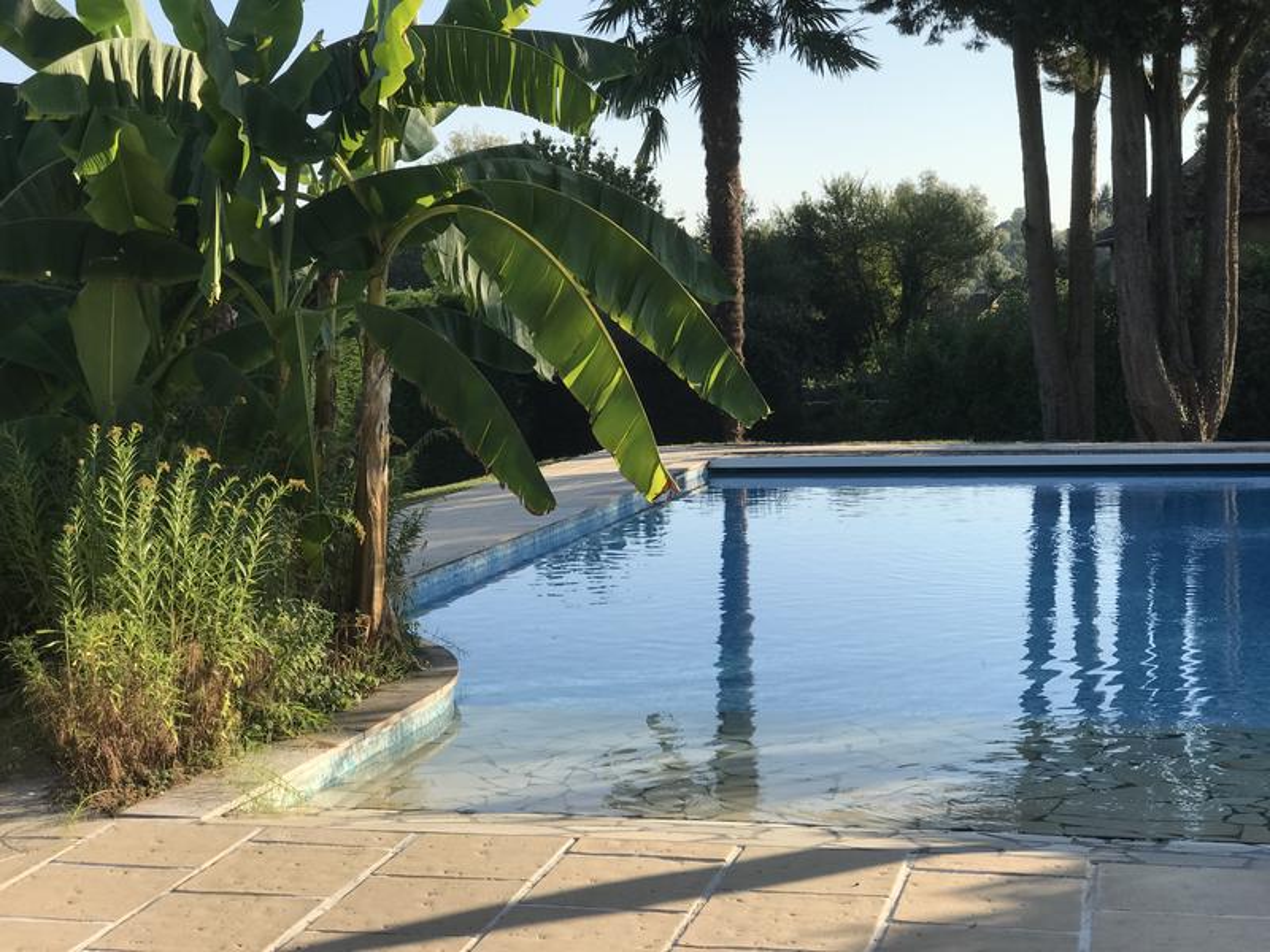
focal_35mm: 57
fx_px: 2091
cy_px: 476
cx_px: 635
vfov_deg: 25.7
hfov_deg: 33.8
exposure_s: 1/515
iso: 20
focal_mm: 6.6
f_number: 2.8
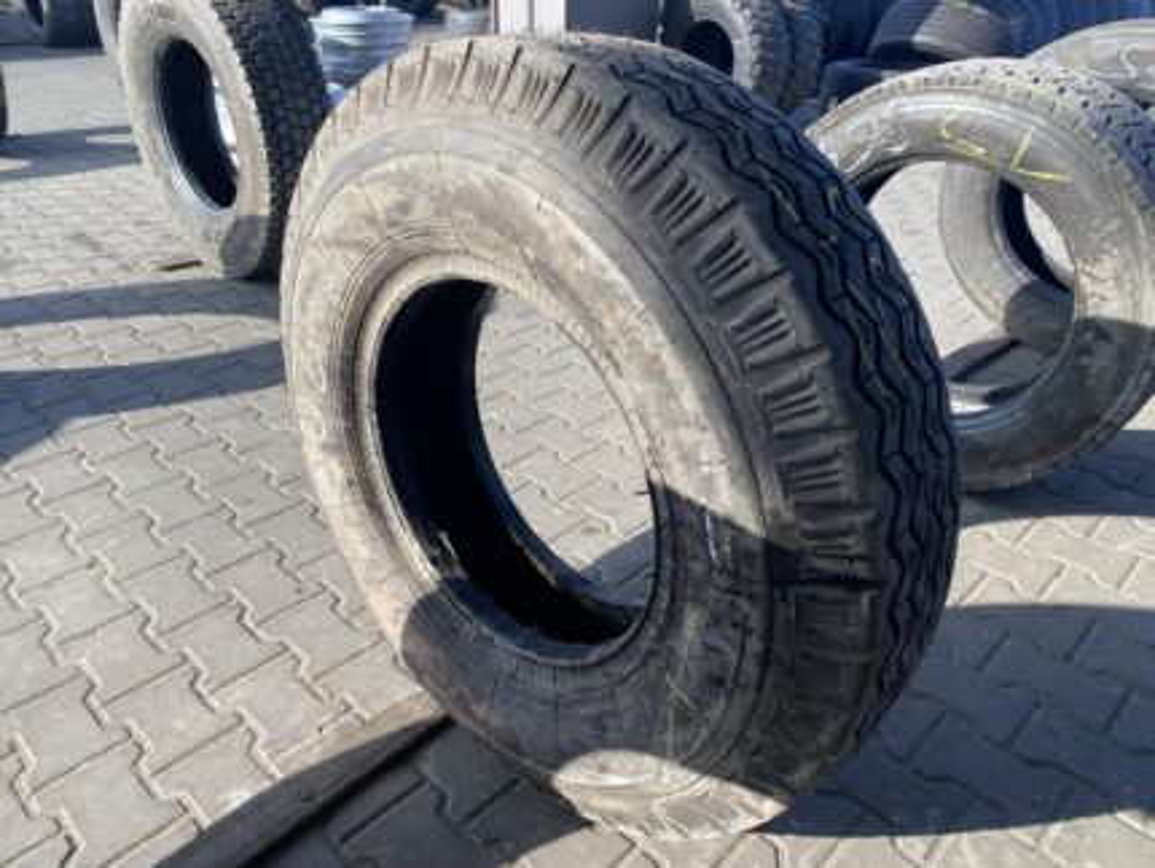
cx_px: 578
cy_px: 434
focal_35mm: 26
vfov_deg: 53.1
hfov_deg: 67.3
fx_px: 868
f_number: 1.8
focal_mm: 4.25
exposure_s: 1/626
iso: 32
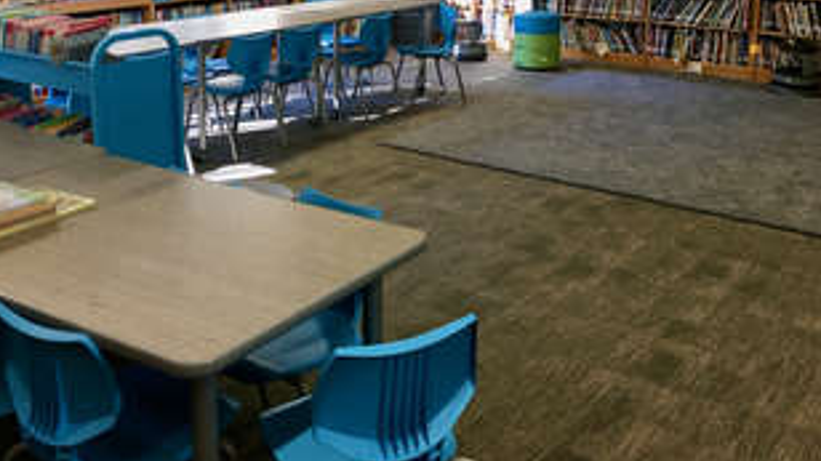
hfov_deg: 49.4
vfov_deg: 28.2
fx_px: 892
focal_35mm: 41
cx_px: 440
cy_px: 77
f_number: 2.2
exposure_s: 1/15
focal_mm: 4.15
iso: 25
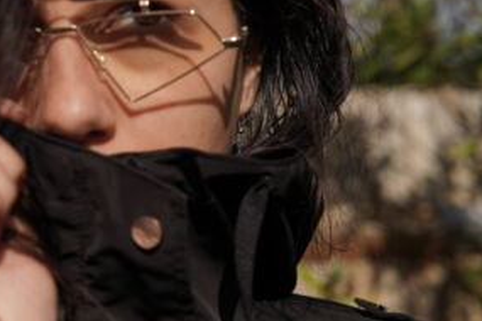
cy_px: 129
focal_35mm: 79
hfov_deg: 25.4
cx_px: 134
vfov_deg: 17.3
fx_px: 1058
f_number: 3.2
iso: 100
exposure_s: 1/4000
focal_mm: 30
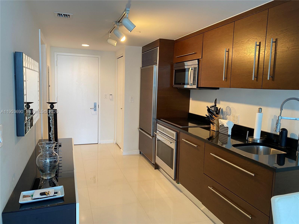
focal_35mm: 26
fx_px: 225
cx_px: 150
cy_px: 112
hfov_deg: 67.3
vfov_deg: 53.1
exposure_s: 1/60
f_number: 1.8
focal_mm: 4.25
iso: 100
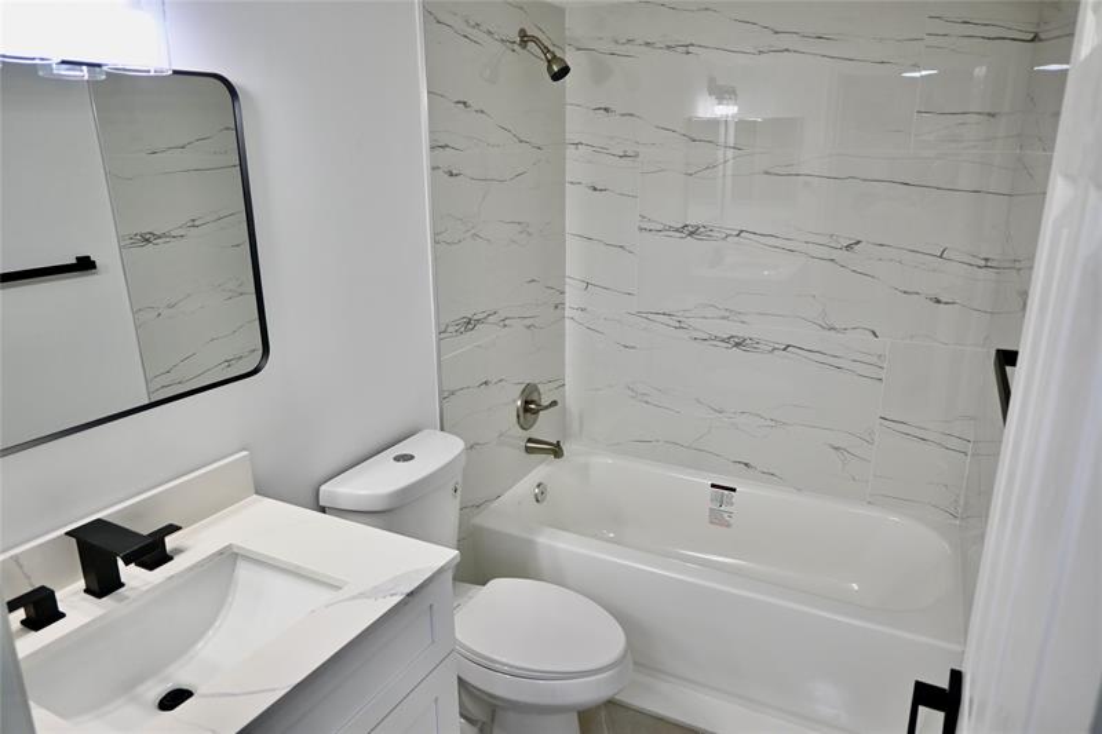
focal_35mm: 24
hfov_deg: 73.8
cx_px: 551
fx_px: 734
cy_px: 367
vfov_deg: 53.1
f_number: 3.5
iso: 450
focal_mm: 16
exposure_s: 1/125
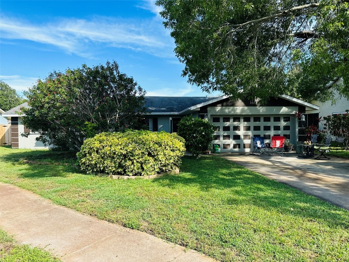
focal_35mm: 24
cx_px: 174
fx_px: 242
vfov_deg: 56.8
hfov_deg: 71.6
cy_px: 131
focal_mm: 6.86
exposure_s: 1/1949
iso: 80
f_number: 1.78
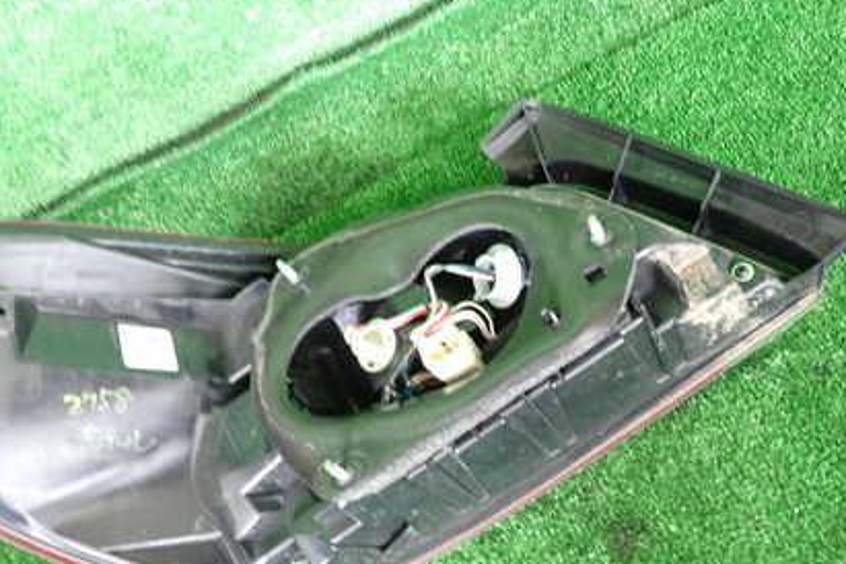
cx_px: 368
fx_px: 893
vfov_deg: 34.8
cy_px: 366
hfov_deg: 50.6
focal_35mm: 38
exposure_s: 1/25
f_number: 2
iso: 800
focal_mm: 4.5
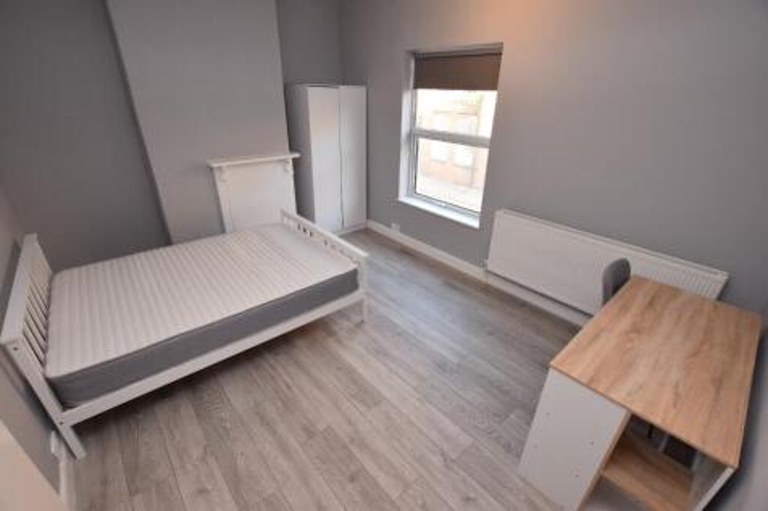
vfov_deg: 77.3
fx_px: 320
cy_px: 256
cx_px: 384
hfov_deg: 100.4
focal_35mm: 15
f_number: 5
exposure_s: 1/100
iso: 800
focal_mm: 10
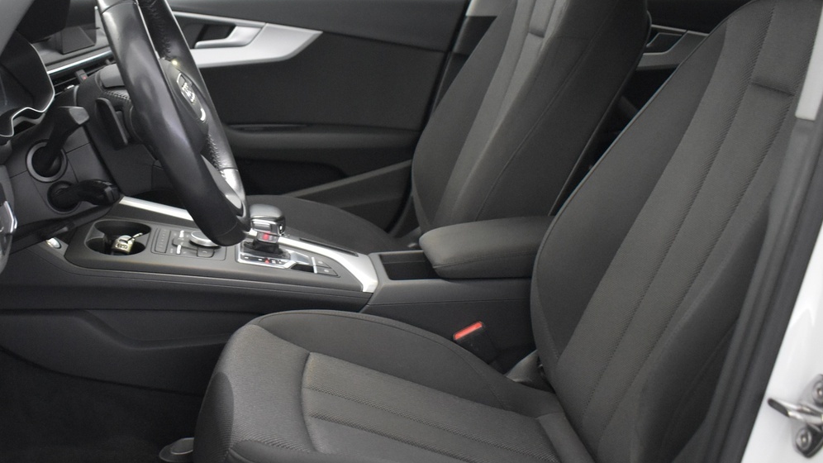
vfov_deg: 26.0
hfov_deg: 43.5
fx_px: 1004
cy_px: 227
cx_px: 233
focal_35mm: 46
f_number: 3.5
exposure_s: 1/30
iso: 2500
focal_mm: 18
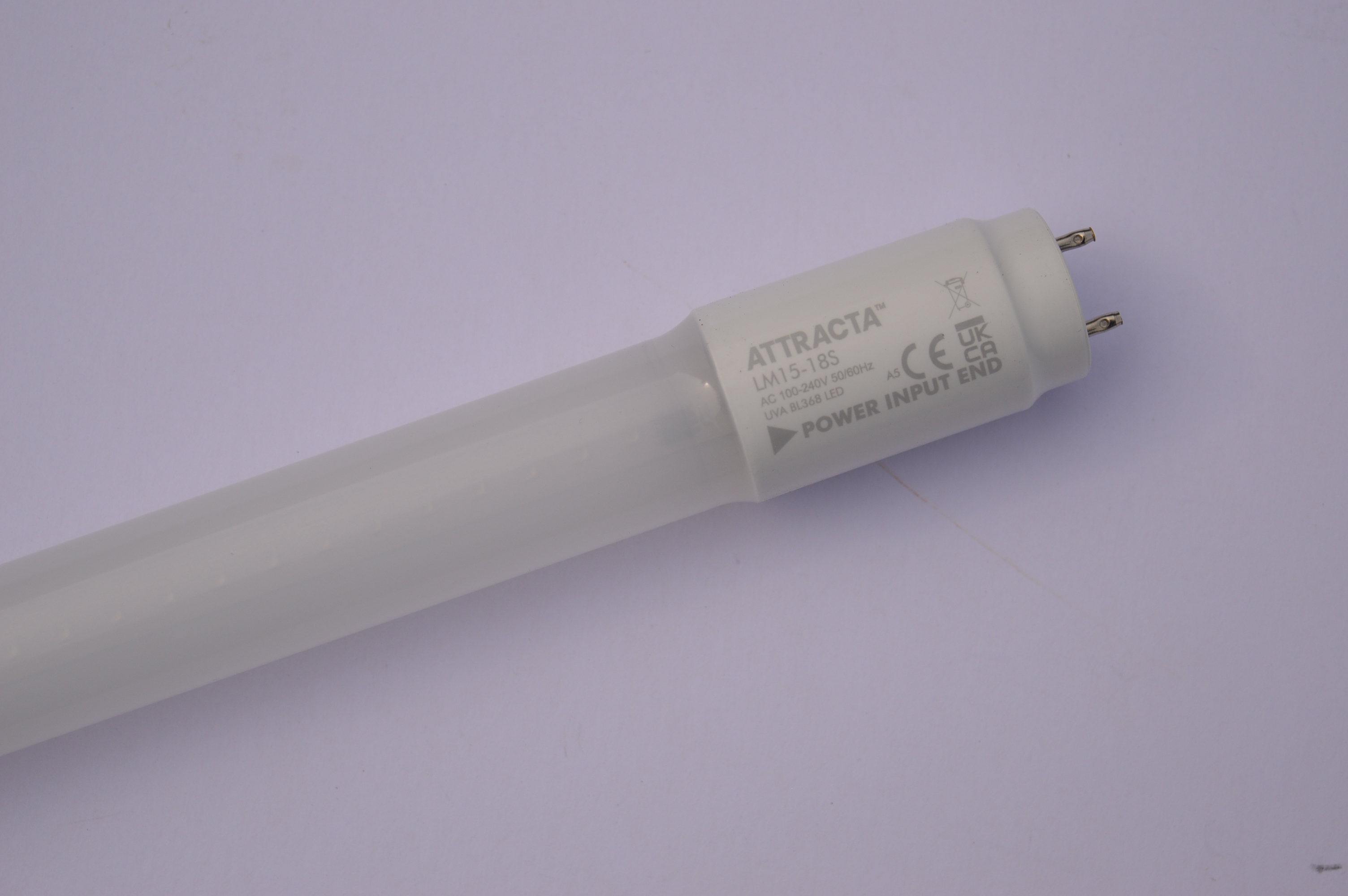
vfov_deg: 20.1
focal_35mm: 68
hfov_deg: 29.9
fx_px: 2525
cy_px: 448
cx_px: 674
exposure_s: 1/2000
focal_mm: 45
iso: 200
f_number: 5
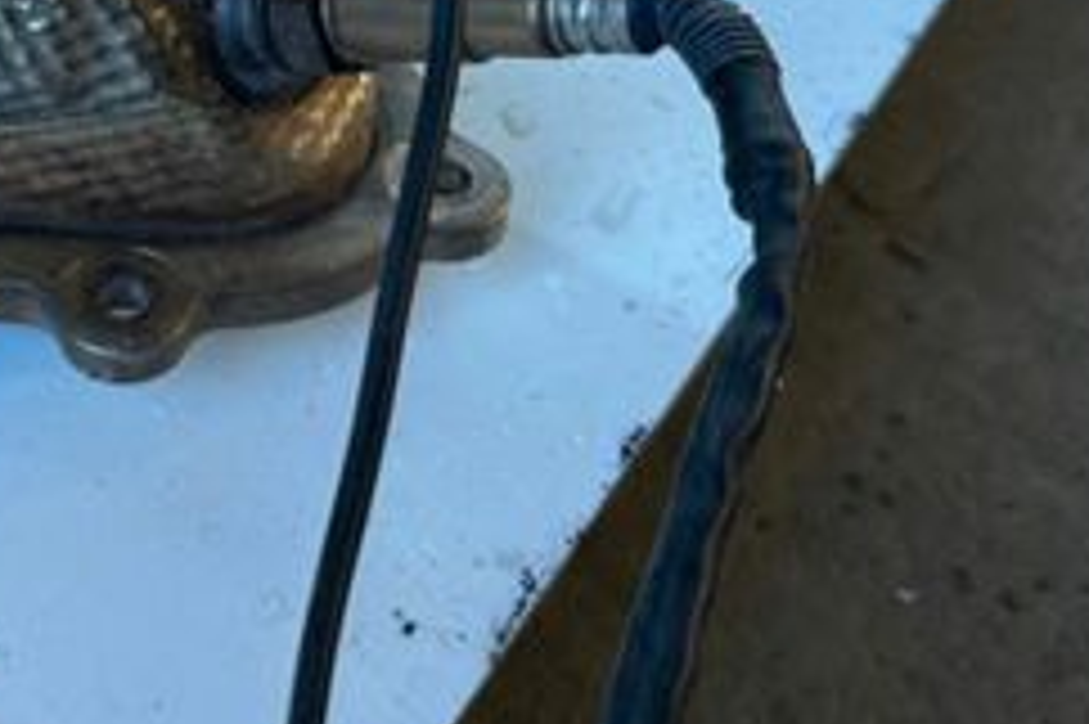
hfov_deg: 30.6
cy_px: -63
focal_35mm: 62
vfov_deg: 20.9
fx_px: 1874
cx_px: 58
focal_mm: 6.86
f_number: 1.78
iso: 64
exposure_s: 1/100
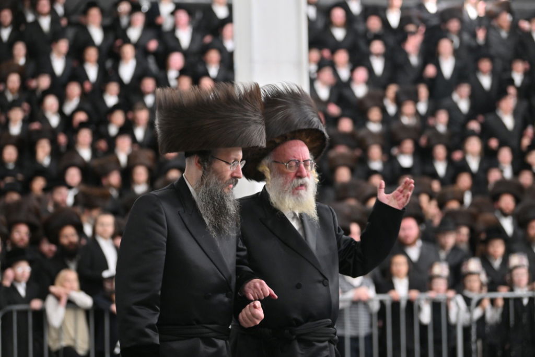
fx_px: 1635
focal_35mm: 110
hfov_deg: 18.6
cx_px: 268
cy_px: 178
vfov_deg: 12.5
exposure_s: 1/200
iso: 800
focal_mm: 110
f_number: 2.8
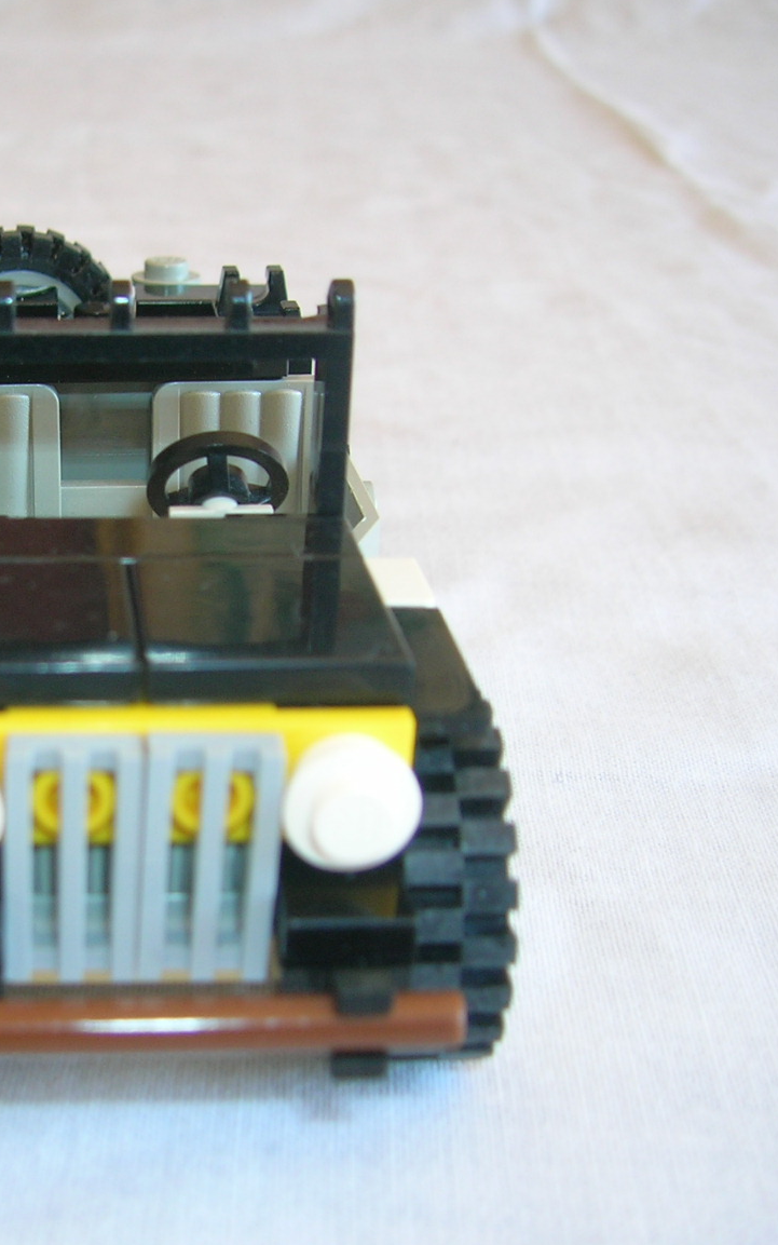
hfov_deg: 24.8
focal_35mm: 50
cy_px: 644
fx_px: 1696
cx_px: 31
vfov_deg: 40.3
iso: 50
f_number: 2.9
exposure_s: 1/30.3
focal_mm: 5.7
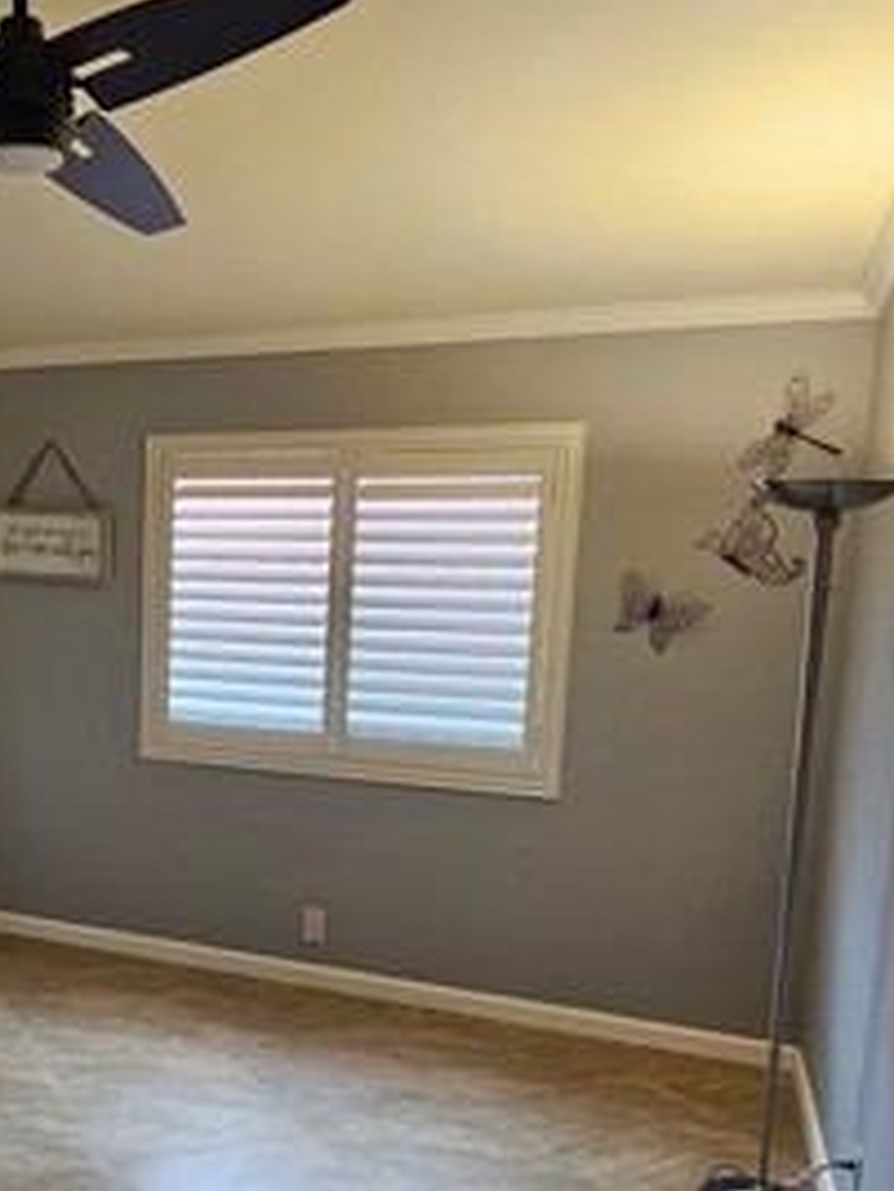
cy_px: 698
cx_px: 116
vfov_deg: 58.0
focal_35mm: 31
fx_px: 1067
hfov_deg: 42.3
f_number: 2.2
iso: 125
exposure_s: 1/60
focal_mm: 2.2
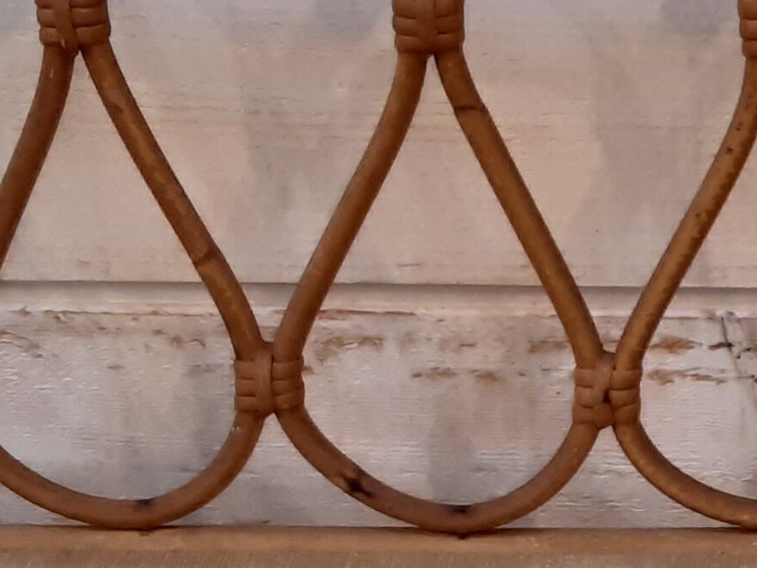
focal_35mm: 135
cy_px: 517
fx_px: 2953
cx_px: 938
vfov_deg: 10.9
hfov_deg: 14.1
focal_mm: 3.92
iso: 125
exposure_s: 1/50
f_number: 1.7
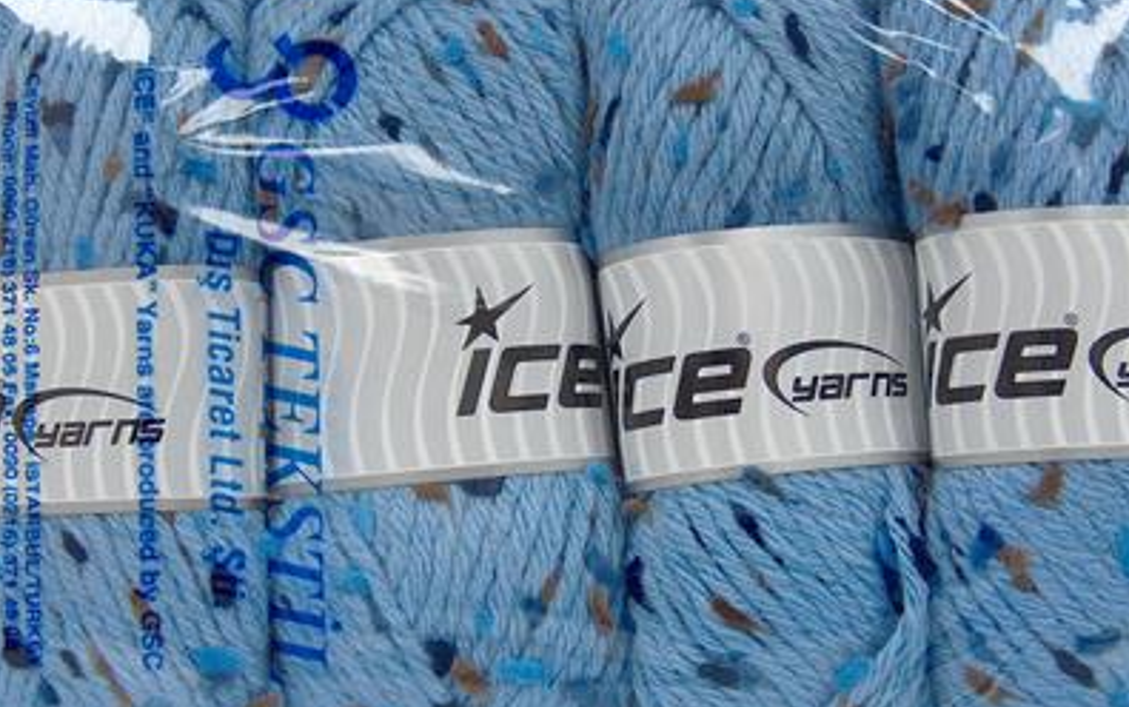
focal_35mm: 47
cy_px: 389
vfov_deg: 27.4
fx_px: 1447
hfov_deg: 42.6
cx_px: 564
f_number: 2.8
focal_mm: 8.96
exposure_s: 1/75.5
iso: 200
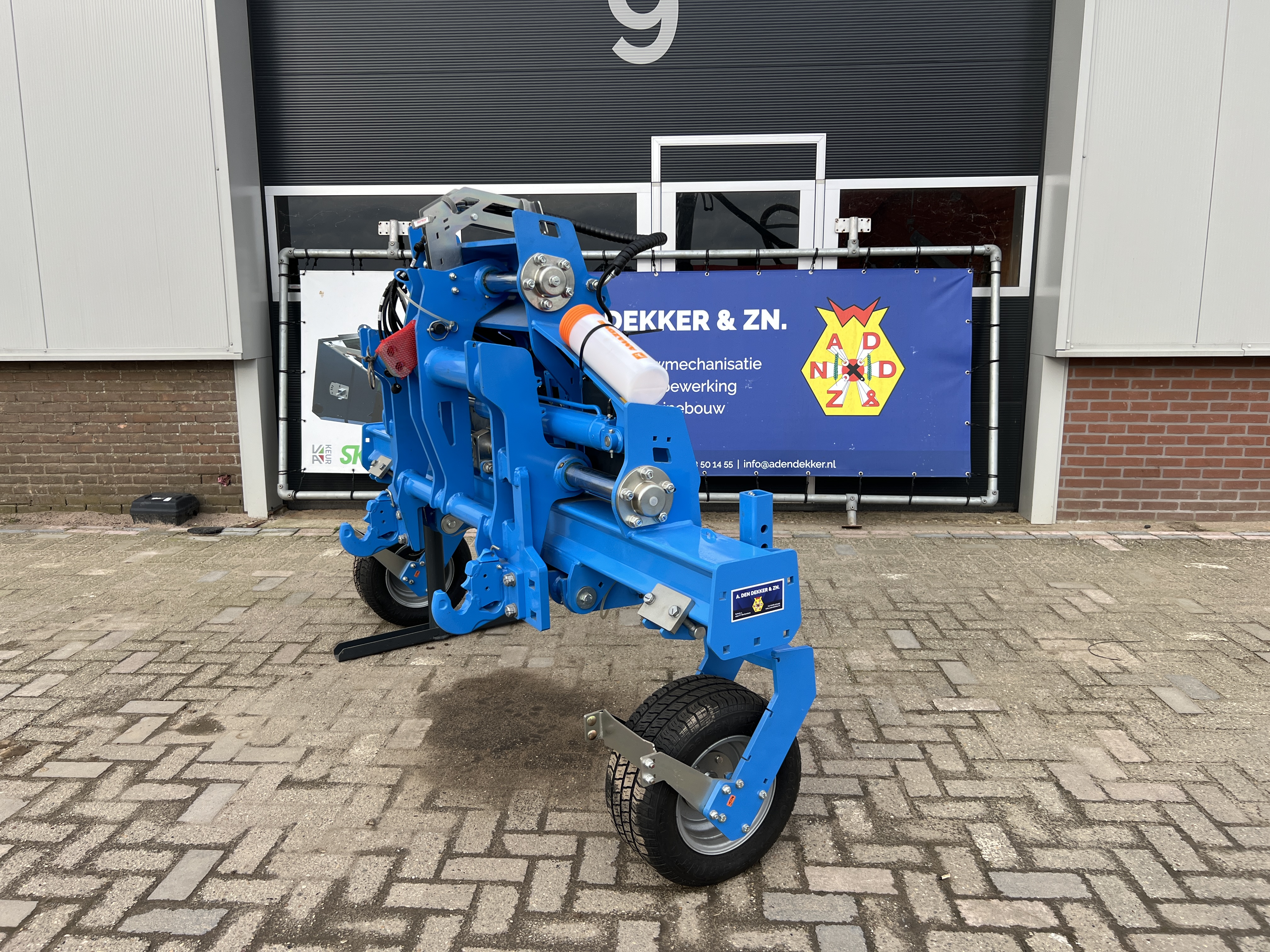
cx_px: 635
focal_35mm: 26
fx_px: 954
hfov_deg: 67.3
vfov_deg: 53.1
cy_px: 476
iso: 50
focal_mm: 5.7
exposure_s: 1/808
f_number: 1.5
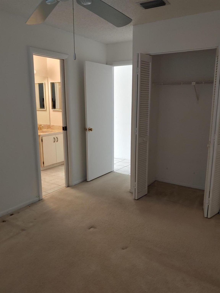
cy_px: 146
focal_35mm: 25
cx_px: 110
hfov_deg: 54.9
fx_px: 212
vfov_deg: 69.4
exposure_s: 1/120
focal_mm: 4.23
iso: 250
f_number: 1.5
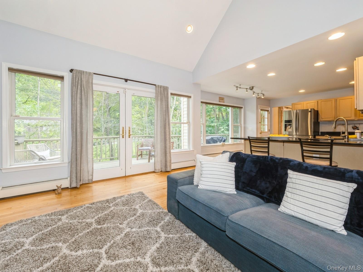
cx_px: 182
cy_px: 136
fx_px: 147
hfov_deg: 102.1
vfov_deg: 85.7
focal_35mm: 14
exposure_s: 1/6
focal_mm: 7
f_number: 8
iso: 200
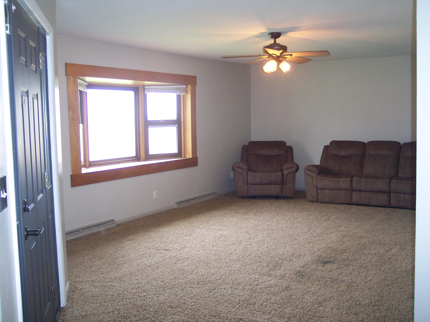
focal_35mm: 38
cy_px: 161
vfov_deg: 37.7
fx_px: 472
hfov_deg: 49.0
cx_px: 215
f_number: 2.8
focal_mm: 8
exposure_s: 1/45
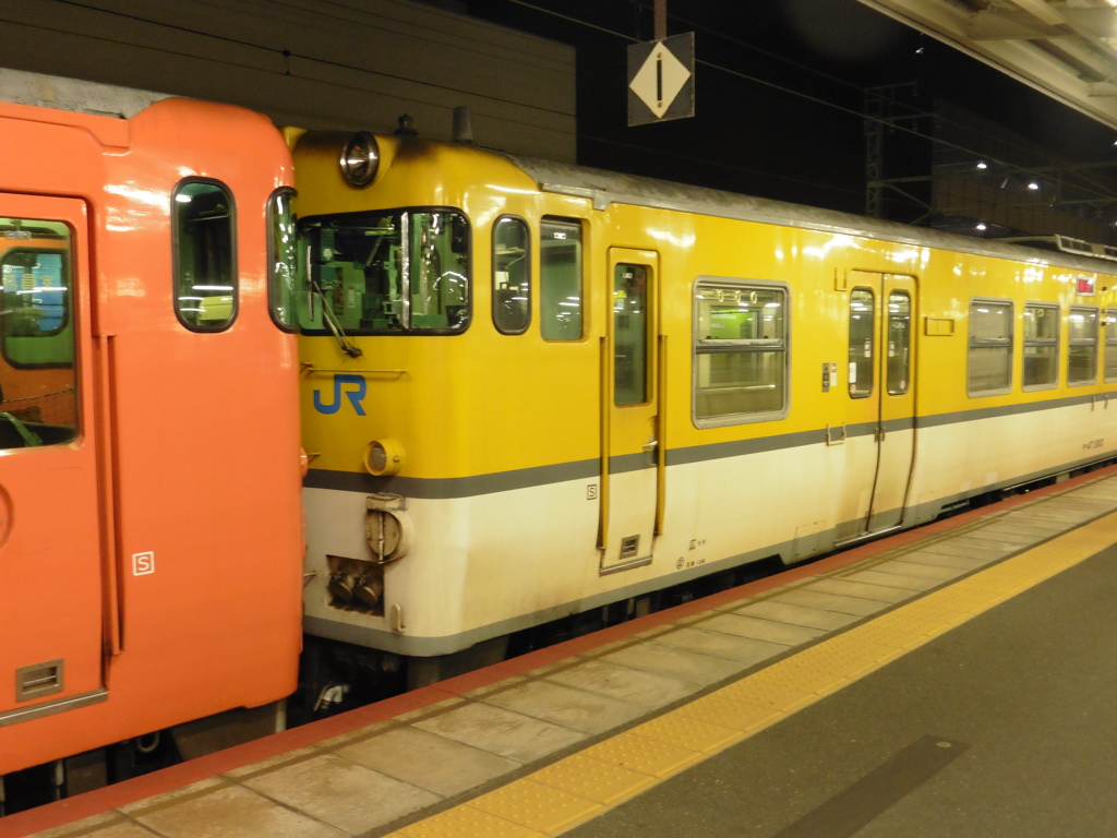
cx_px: 558
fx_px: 1097
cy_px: 419
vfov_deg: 41.8
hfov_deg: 54.0
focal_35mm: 34
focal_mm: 6.1
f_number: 3.7
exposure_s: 1/15
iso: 400
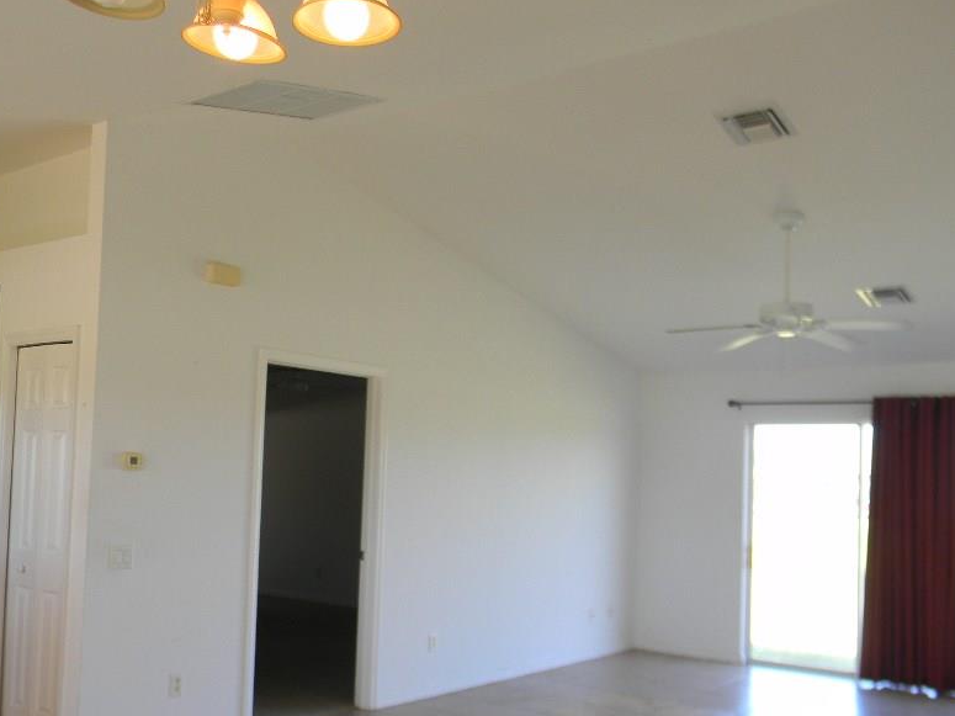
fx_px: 1021
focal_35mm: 37
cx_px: 497
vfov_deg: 38.5
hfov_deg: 50.1
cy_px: 430
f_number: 3.5
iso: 80
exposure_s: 1/32.1
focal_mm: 5
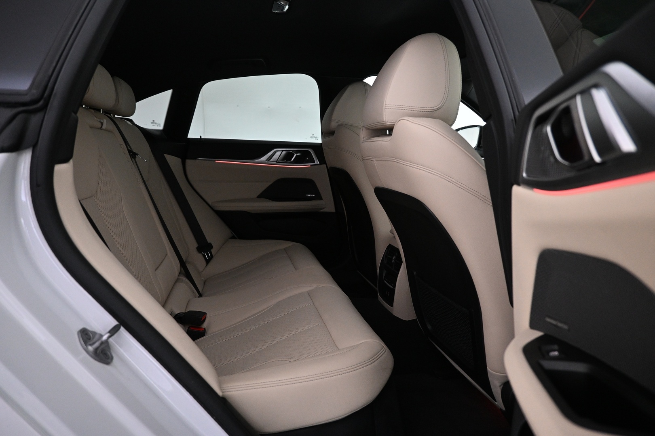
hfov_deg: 73.7
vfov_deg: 53.1
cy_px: 218
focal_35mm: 24
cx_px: 328
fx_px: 437
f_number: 3.5
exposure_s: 1/60
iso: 1600
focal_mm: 16
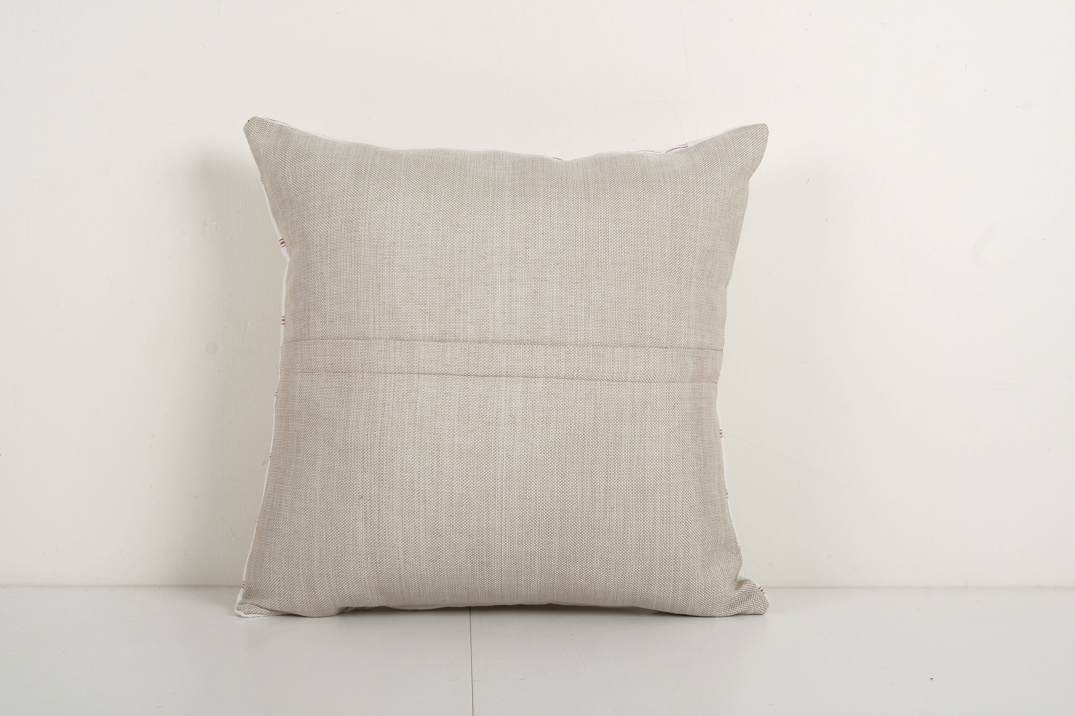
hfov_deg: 33.9
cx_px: 538
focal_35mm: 59
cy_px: 358
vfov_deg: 23.0
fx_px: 1762
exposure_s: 1/160
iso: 80
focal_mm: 39
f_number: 14
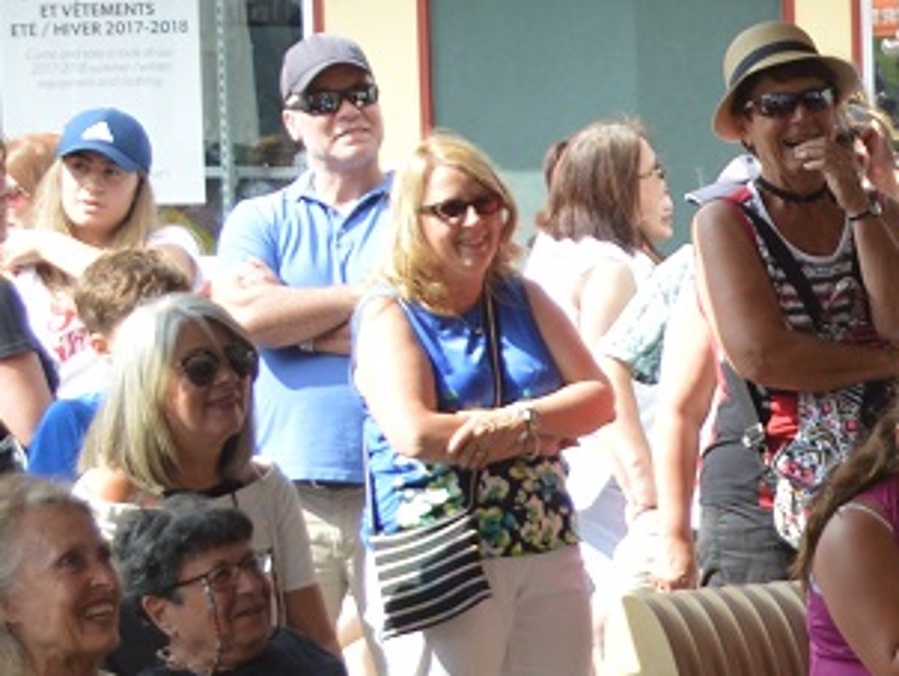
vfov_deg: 6.5
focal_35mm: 229
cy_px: 386
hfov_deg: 8.1
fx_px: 5952
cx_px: 2018
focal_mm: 32
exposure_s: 1/125
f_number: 5.6
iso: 125
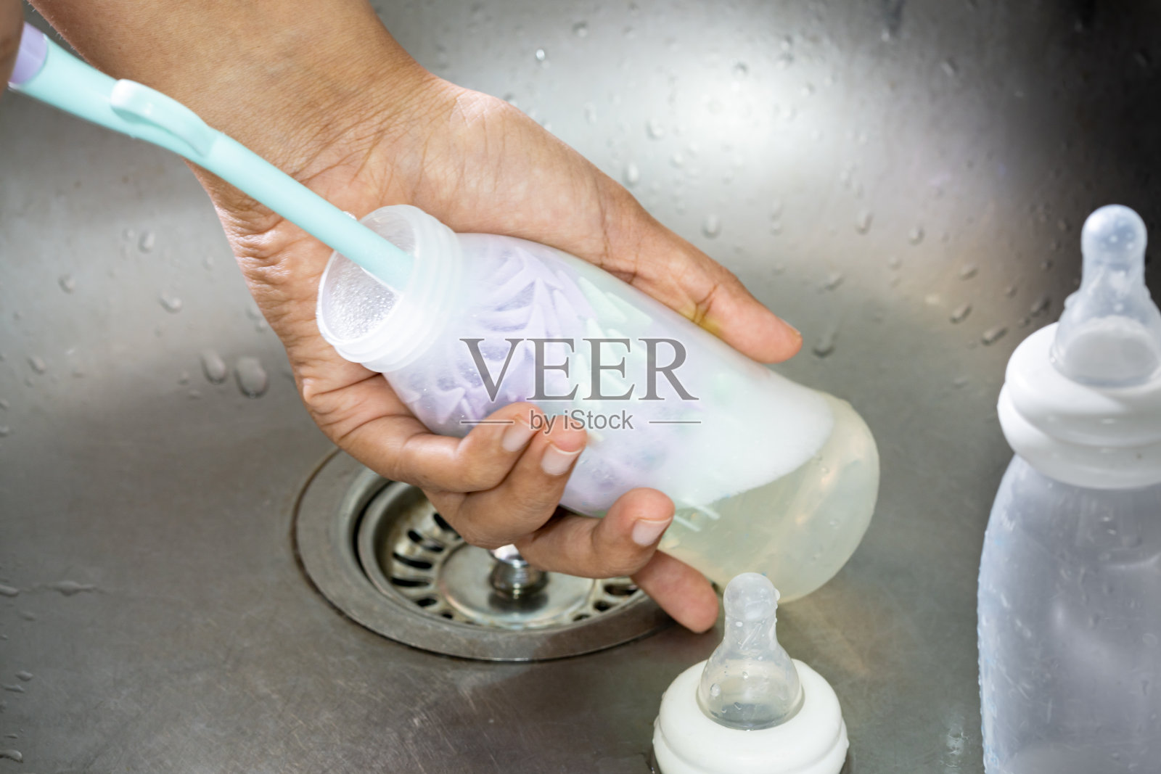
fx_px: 4112
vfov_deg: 10.8
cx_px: 580
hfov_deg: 16.1
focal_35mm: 128
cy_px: 387
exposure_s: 2
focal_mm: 85
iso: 100
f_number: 8
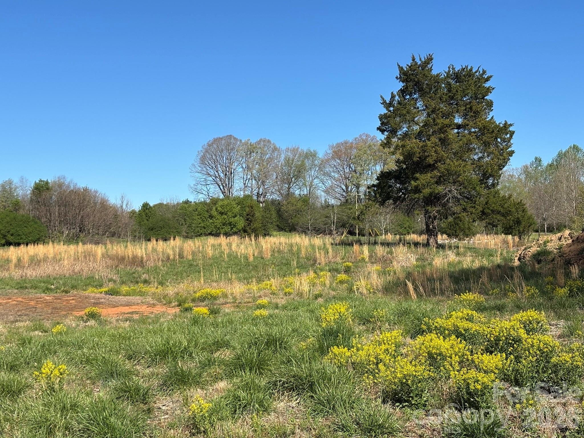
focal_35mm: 52
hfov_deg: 36.8
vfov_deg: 28.0
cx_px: 292
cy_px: 219
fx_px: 877
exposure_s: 1/3021
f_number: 1.6
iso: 32
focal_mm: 5.96
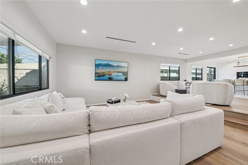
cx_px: 124
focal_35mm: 13
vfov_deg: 85.3
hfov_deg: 108.4
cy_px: 82
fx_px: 89
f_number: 8
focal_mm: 13
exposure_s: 1/13
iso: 250
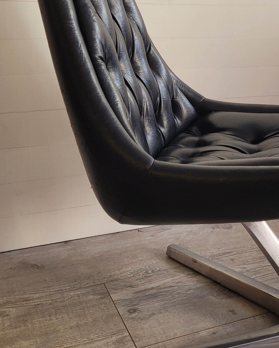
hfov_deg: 29.9
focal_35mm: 50
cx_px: 196
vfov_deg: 37.0
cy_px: 116
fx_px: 516
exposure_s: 1/100
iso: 50
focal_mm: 5.4
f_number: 1.8
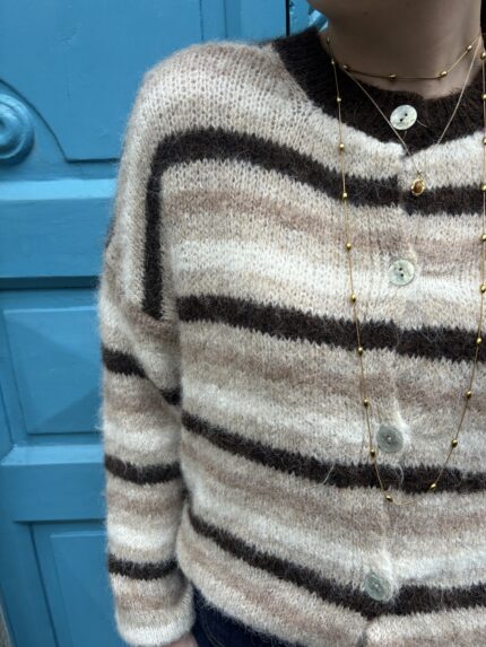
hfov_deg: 53.1
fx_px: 487
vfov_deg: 67.3
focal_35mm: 26
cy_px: 324
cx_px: 243
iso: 160
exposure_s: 1/60
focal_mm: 5.96
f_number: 1.6
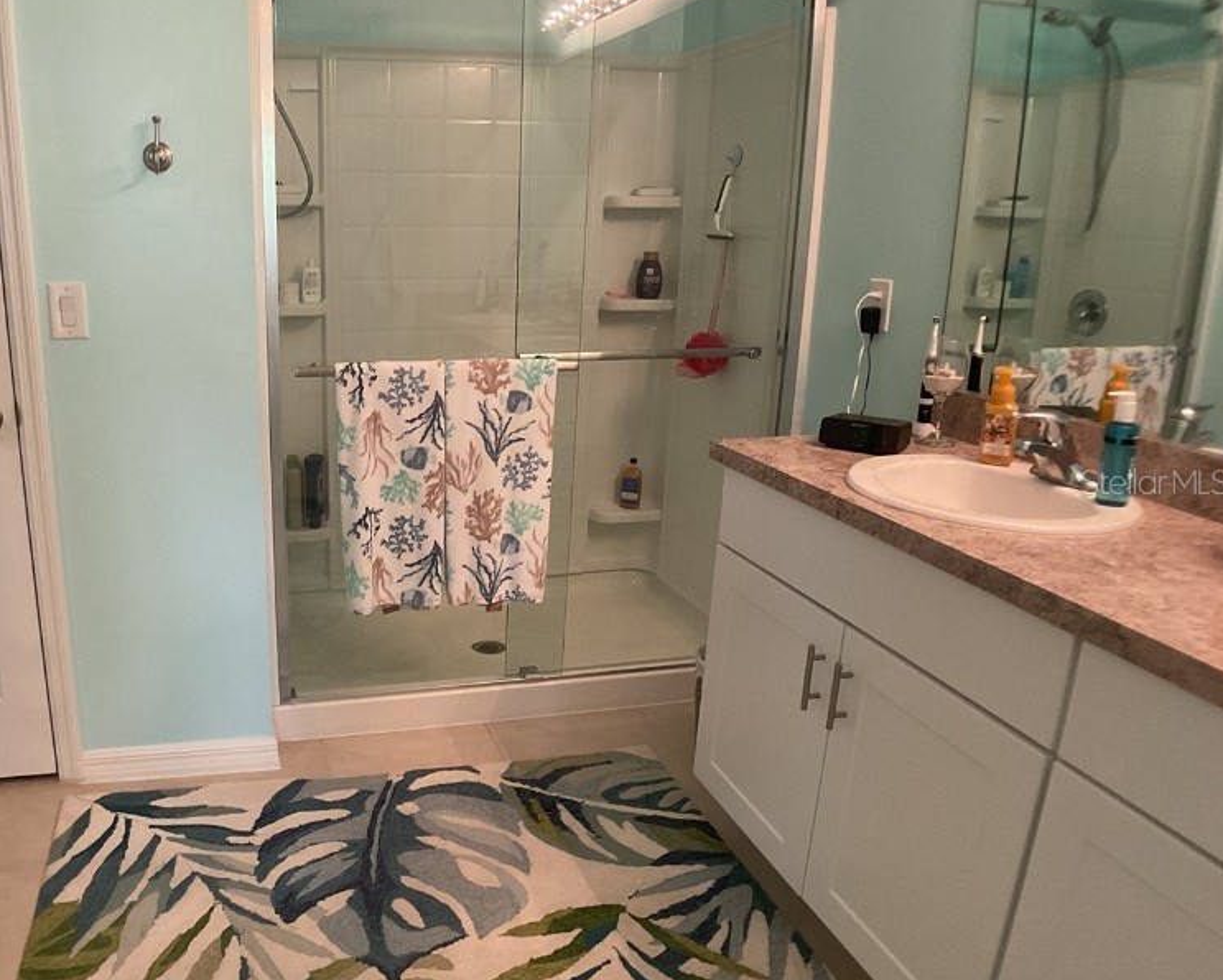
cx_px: 393
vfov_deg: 38.2
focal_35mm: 39
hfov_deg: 46.0
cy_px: 481
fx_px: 1412
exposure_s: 1/60
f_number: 1.8
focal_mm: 3
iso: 160
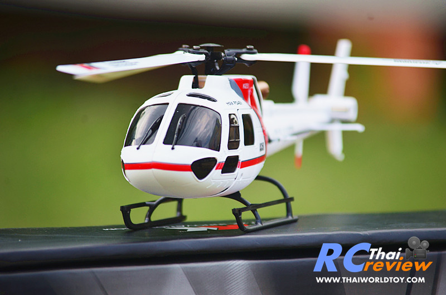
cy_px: 148
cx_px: 223
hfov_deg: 7.6
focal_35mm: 270
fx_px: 3336
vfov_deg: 5.1
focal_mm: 180
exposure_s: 1/160
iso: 160
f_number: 5.6
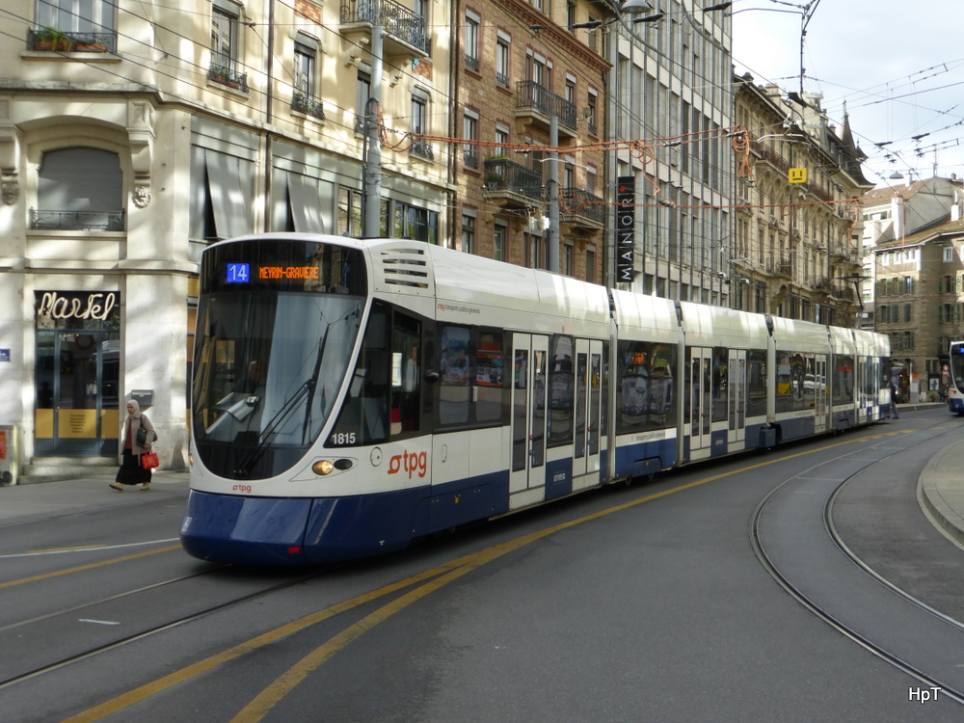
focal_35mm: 46
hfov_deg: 41.2
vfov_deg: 31.5
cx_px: 482
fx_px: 1281
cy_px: 362
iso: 100
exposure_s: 1/250
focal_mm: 7.9
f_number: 4.1
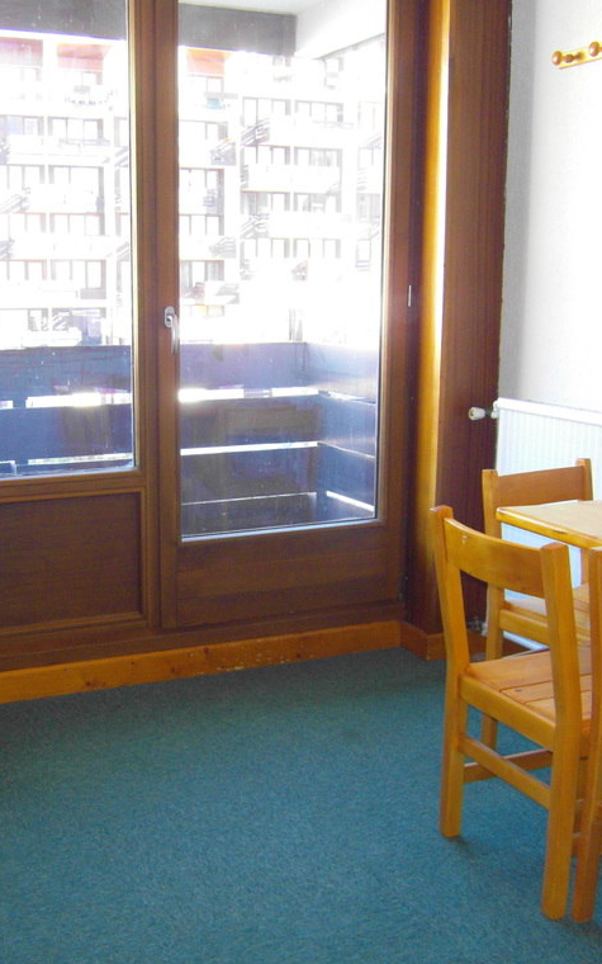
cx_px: 226
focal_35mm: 40
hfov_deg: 31.8
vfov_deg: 49.3
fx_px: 1050
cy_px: 478
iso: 200
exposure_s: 1/40
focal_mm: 6
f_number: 2.8
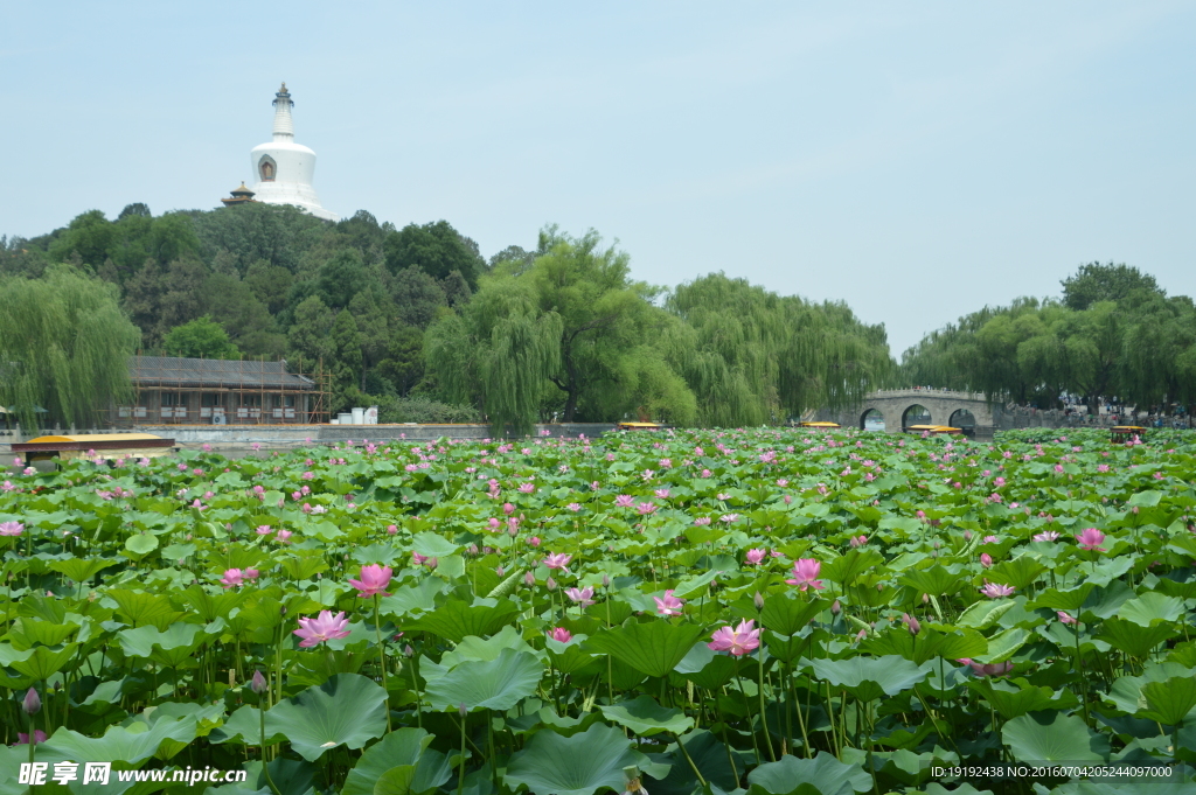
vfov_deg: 34.2
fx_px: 1295
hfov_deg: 49.6
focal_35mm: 39
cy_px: 398
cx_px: 598
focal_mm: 26
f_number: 7.1
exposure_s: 1/200
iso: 100
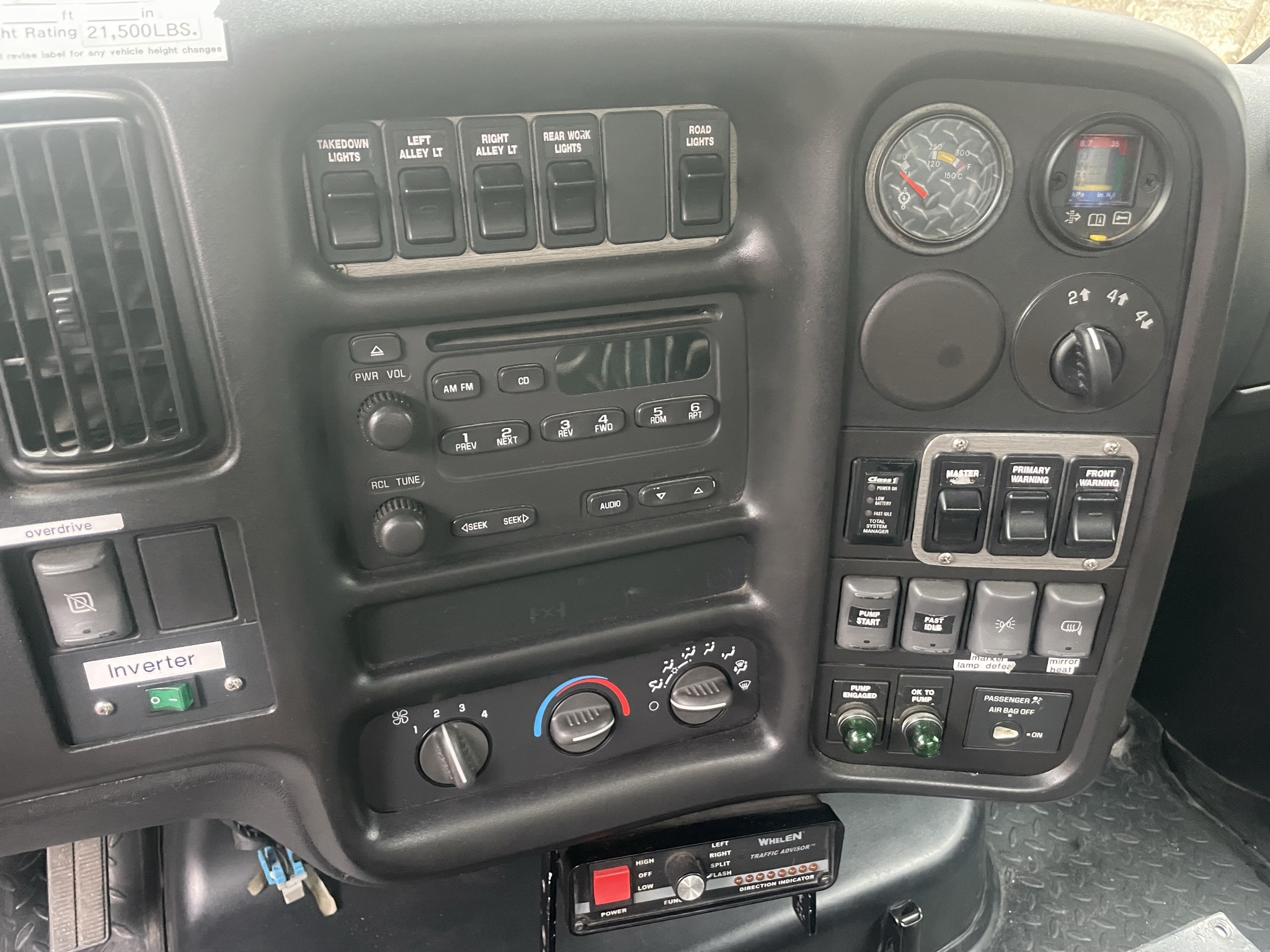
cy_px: 476
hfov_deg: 67.3
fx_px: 954
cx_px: 635
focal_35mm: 26
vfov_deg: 53.1
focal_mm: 4.2
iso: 640
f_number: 1.6
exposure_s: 1/32
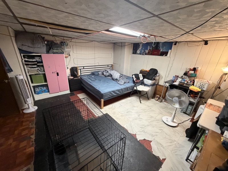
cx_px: 114
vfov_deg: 85.7
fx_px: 92
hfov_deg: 102.1
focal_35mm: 14
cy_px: 86
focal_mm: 2.22
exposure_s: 1/60
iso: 500
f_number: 2.2
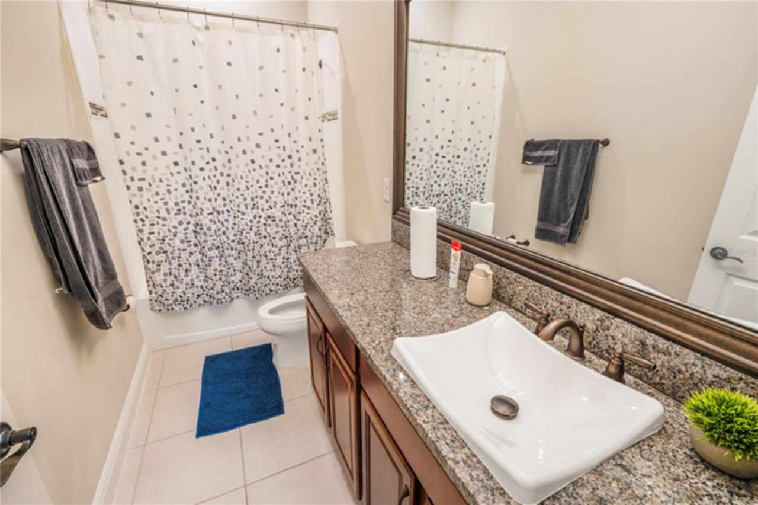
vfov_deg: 73.7
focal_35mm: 16
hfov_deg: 96.8
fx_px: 337
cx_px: 379
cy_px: 252
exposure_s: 1/25
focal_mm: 16
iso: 200
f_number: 8
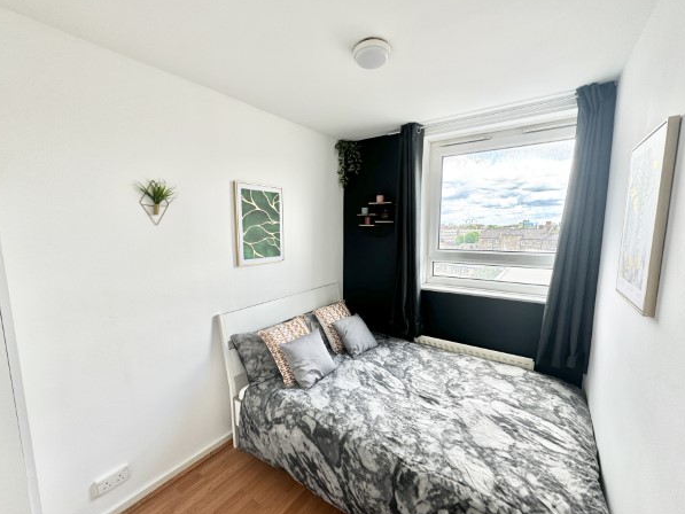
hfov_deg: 98.2
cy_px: 270
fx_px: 297
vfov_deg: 81.7
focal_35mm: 15
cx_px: 338
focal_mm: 2.22
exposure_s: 1/99
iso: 50
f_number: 2.2
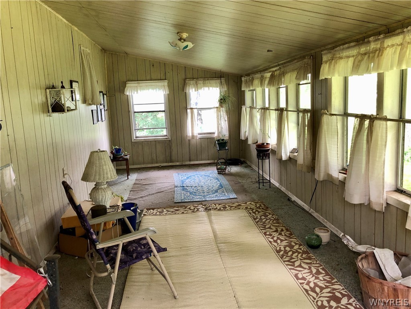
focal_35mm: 28
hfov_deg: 63.4
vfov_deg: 49.7
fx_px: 332
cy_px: 154
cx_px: 206
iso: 40
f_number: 1.8
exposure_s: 1/17
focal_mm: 4
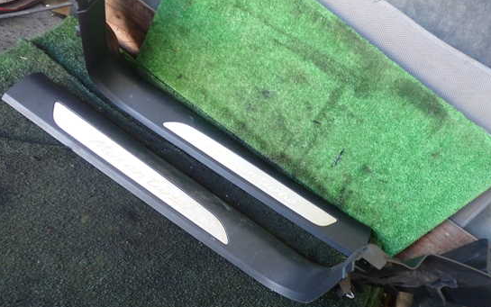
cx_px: 266
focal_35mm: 35
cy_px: 141
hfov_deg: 55.2
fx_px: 468
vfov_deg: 36.3
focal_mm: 5.4
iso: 200
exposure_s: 1/30
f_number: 2.3
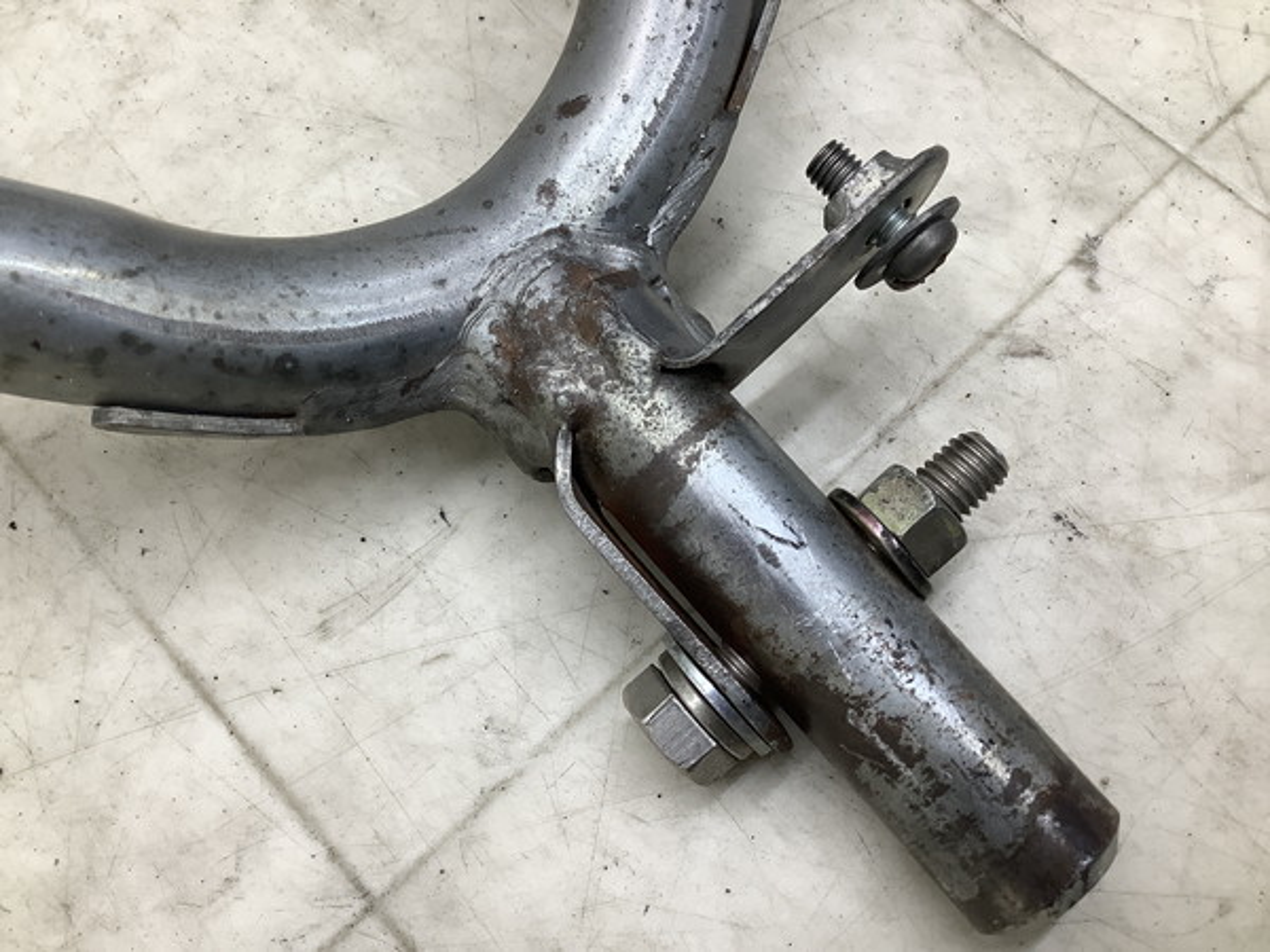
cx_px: 635
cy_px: 476
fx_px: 1137
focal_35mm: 31
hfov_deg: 58.4
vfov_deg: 45.4
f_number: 2.4
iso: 64
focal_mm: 3.3
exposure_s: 1/60
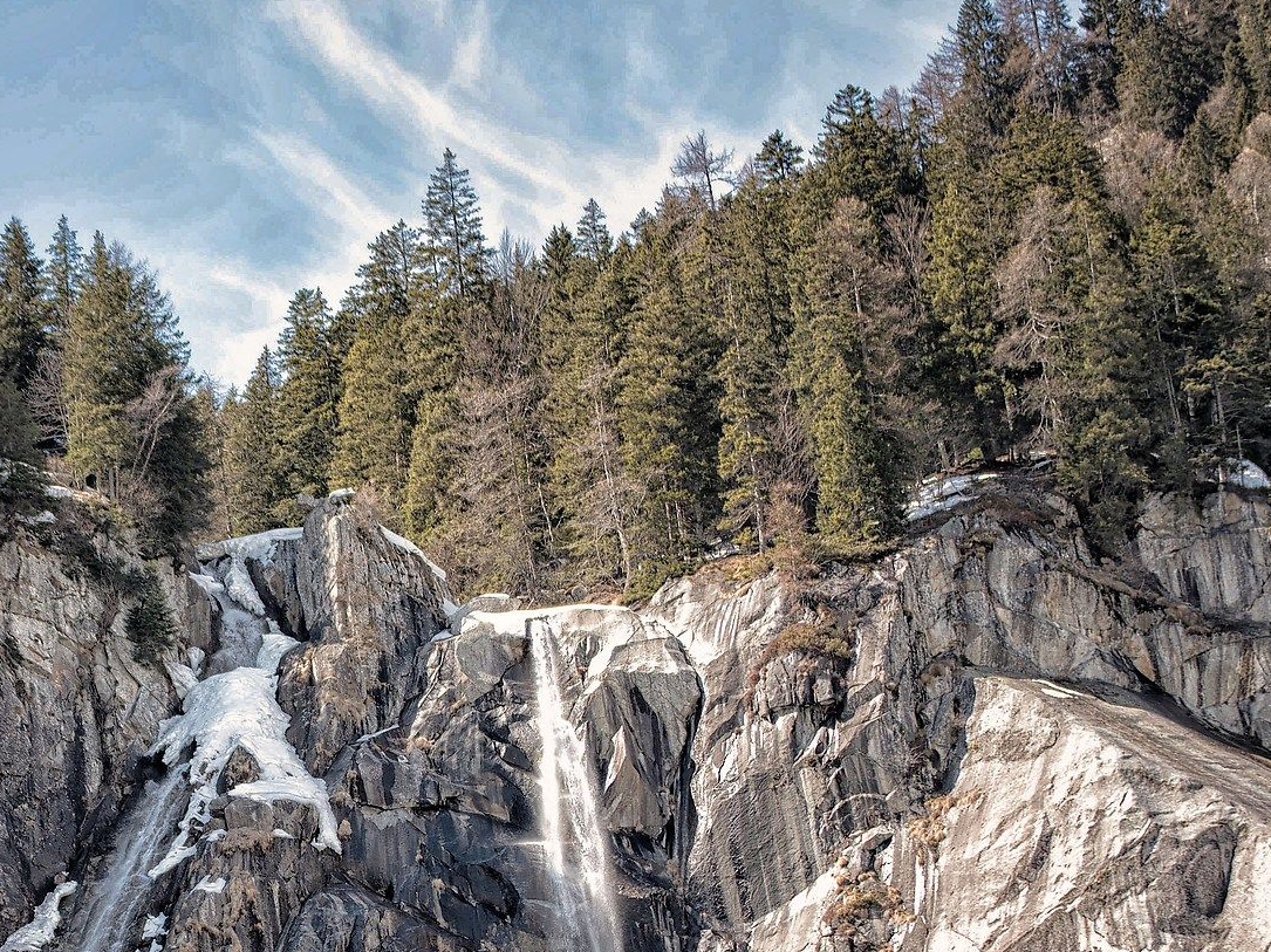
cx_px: 274
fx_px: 5469
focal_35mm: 149
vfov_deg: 9.9
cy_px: 898
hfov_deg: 13.2
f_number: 4
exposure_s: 1/250
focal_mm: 70
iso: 100
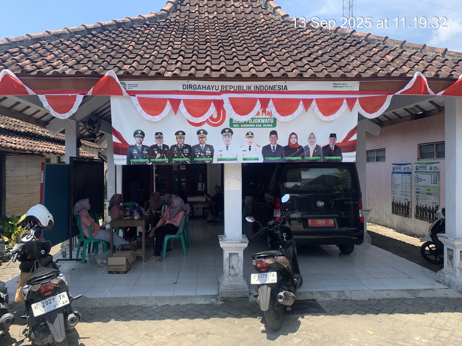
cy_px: 173
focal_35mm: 26
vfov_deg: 53.1
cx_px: 231
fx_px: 347
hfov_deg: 67.3
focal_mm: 4.25
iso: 25
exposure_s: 1/601
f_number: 1.8
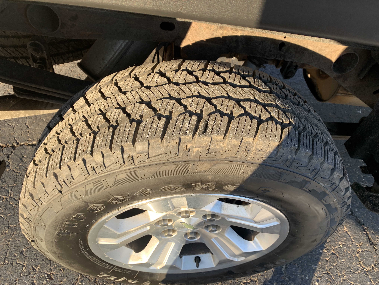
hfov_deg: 67.3
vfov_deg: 53.1
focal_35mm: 26
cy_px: 142
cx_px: 190
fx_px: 285
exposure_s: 1/158
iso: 25
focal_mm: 4.25
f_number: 1.8
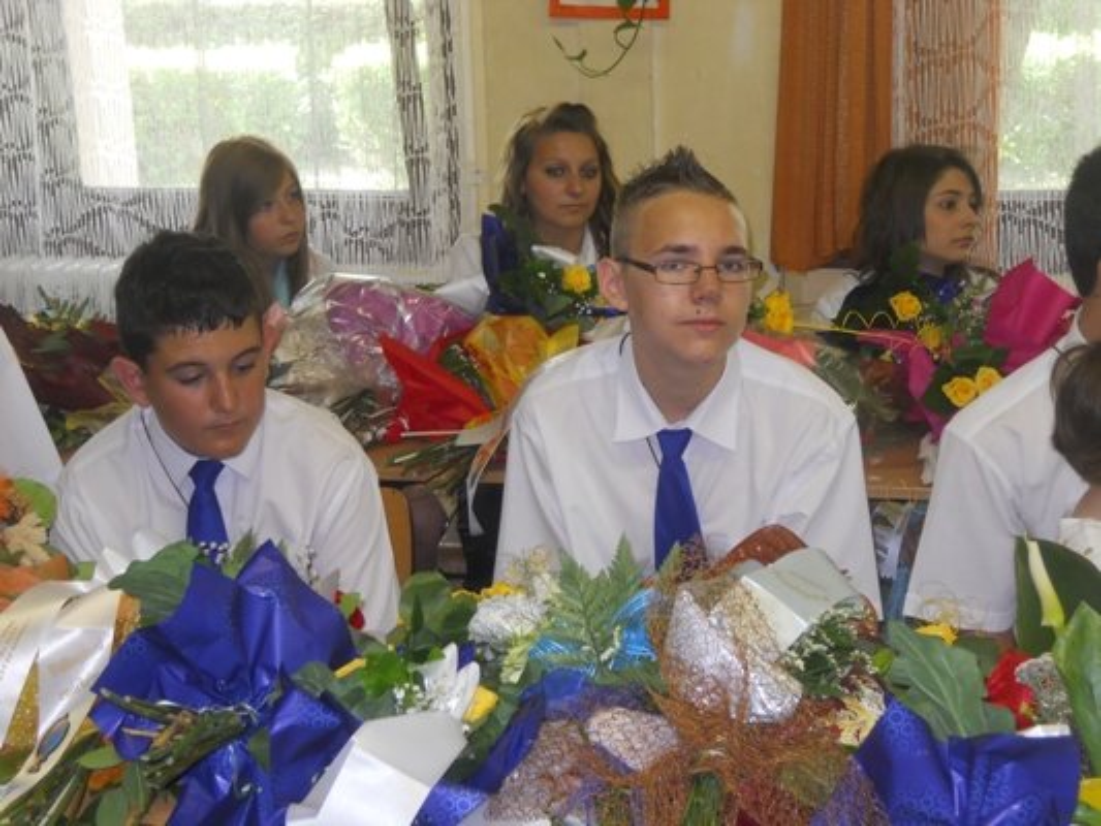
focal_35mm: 54
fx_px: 1718
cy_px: 413
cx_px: 550
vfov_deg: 27.0
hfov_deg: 35.5
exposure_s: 1/30
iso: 200
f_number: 3.7
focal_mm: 9.6
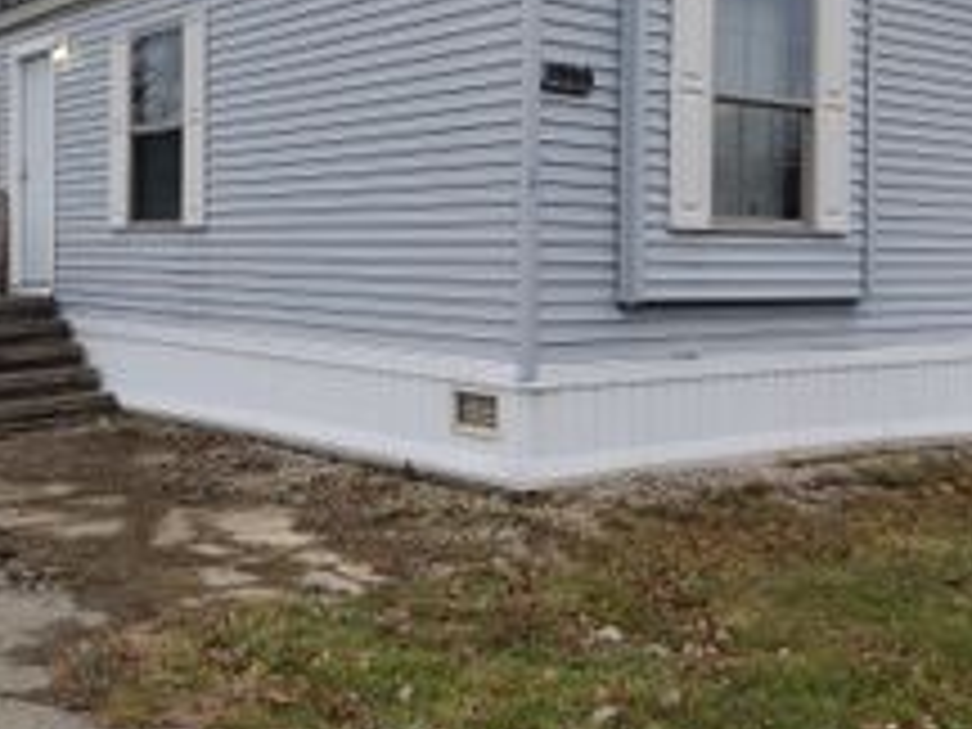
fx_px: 1404
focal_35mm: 50
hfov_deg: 38.2
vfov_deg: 28.9
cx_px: 450
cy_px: 243
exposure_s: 1/429
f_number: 1.7
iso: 100
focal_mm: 4.71
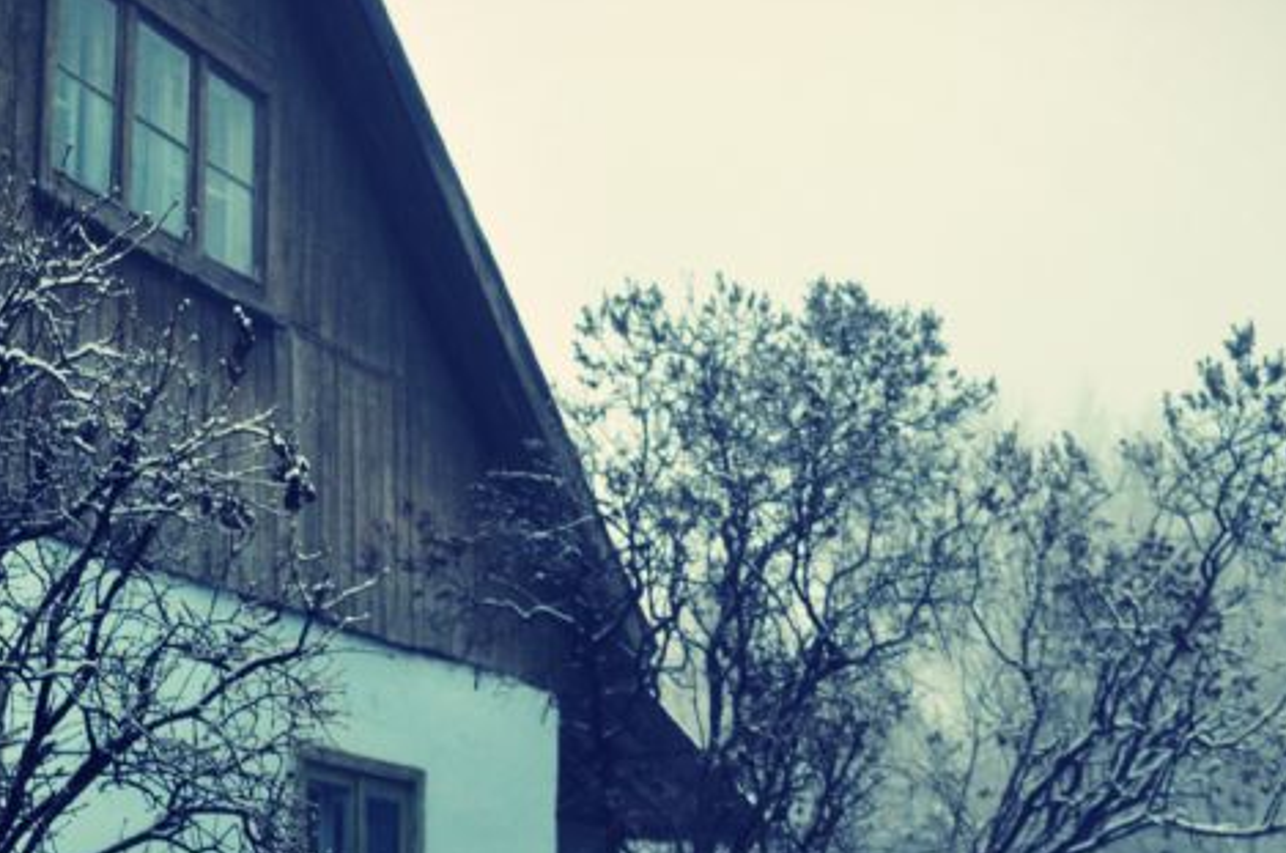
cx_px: 694
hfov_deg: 34.0
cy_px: 573
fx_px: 2104
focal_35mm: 59
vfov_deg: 22.8
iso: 560
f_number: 4
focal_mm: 18
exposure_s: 1/60
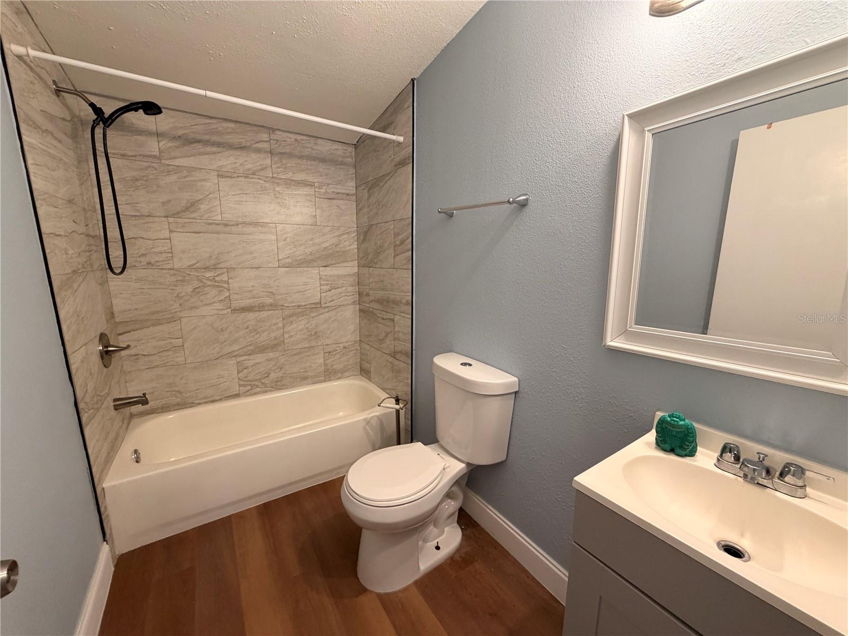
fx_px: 343
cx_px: 424
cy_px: 318
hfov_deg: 102.1
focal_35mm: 14
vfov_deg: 85.7
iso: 250
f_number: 2.2
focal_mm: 2.22
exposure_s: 1/60
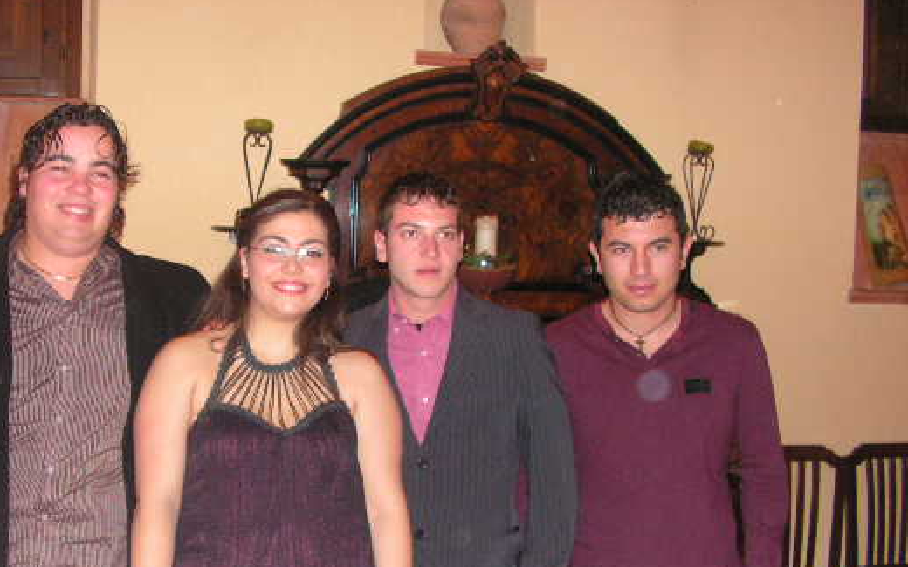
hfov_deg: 42.4
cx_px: 351
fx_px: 1163
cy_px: 370
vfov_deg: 27.3
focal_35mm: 47
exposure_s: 1/40
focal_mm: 6
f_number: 3.2
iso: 200
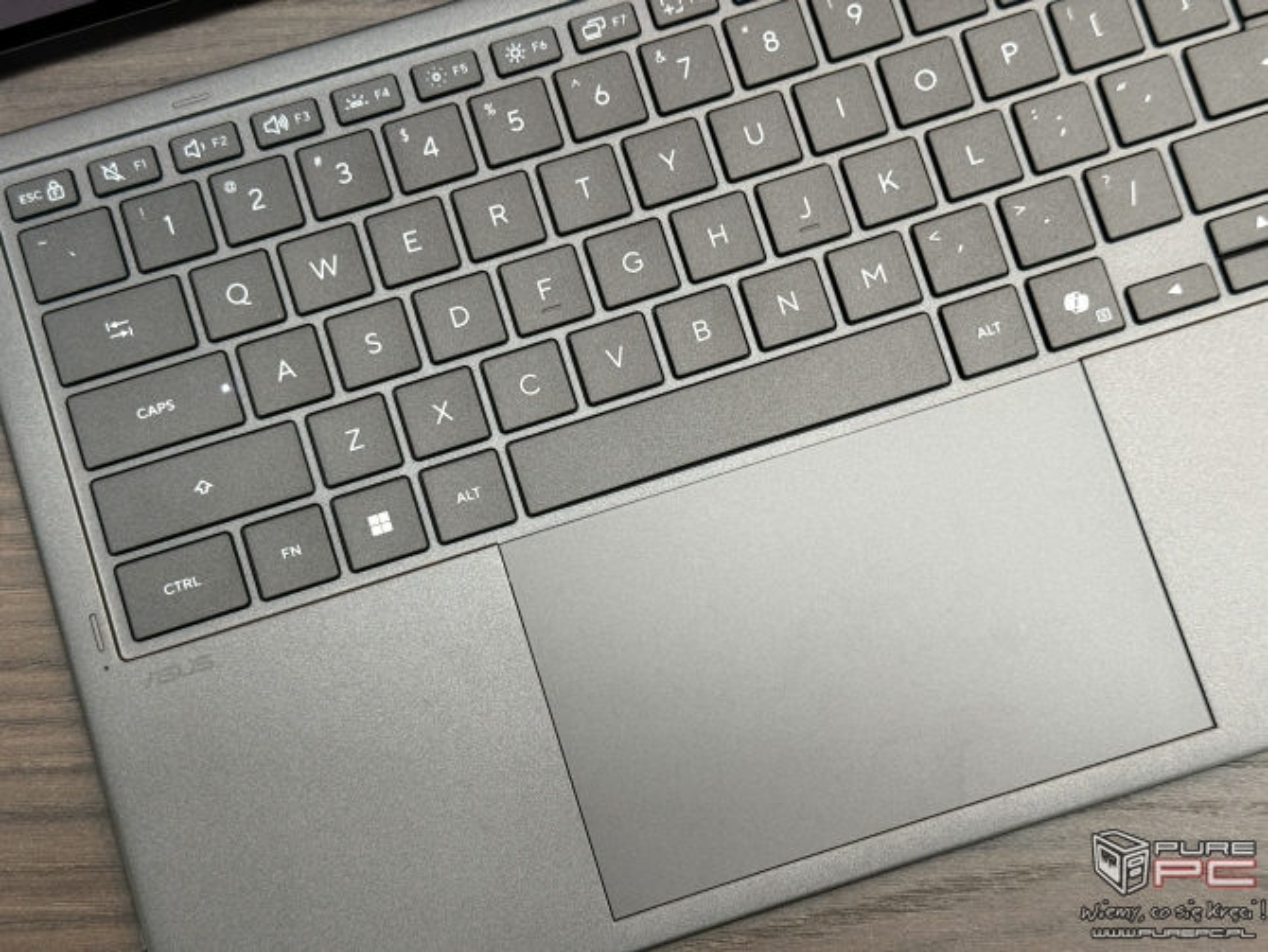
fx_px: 1759
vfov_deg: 30.3
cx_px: 634
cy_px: 476
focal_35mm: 48
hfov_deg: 39.6
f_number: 1.78
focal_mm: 6.76
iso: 250
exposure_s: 1/40
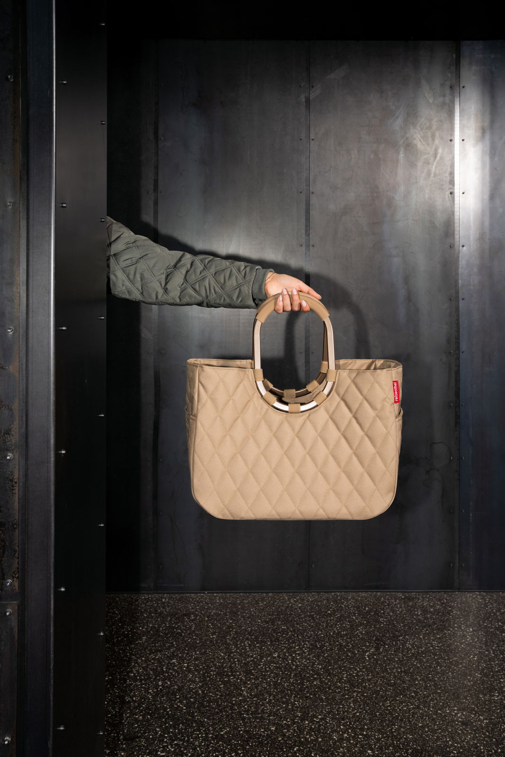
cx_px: 252
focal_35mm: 33
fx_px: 694
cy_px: 378
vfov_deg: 57.2
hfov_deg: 40.0
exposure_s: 1/250
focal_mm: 33
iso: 400
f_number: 5.6
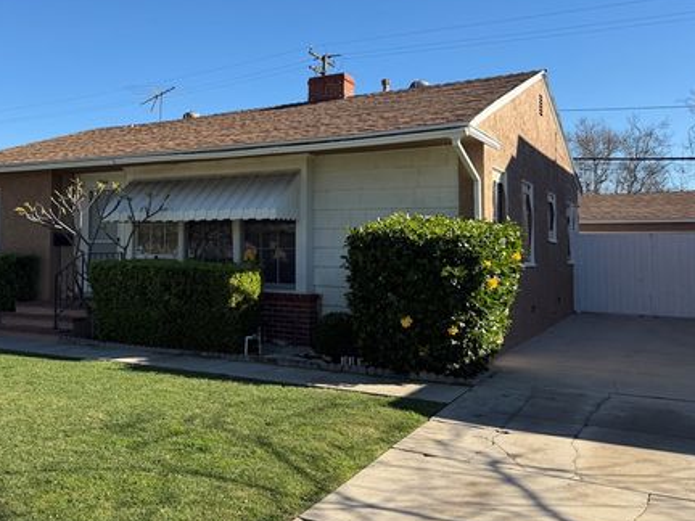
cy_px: 205
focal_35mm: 33
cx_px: 236
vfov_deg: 42.7
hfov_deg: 54.3
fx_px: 663
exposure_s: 1/3145
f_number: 1.78
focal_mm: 6.76
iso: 80
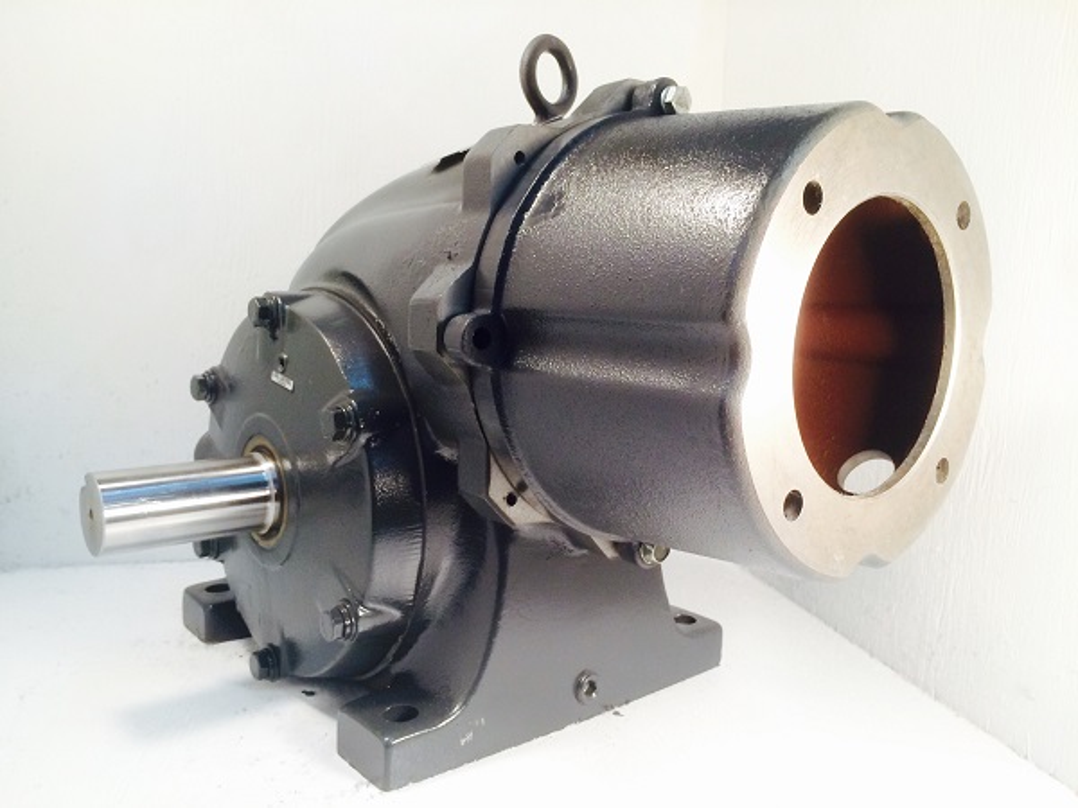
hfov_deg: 61.7
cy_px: 404
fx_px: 903
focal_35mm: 29
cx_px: 539
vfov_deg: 48.2
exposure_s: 1/30
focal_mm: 4.15
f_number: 2.2
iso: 32
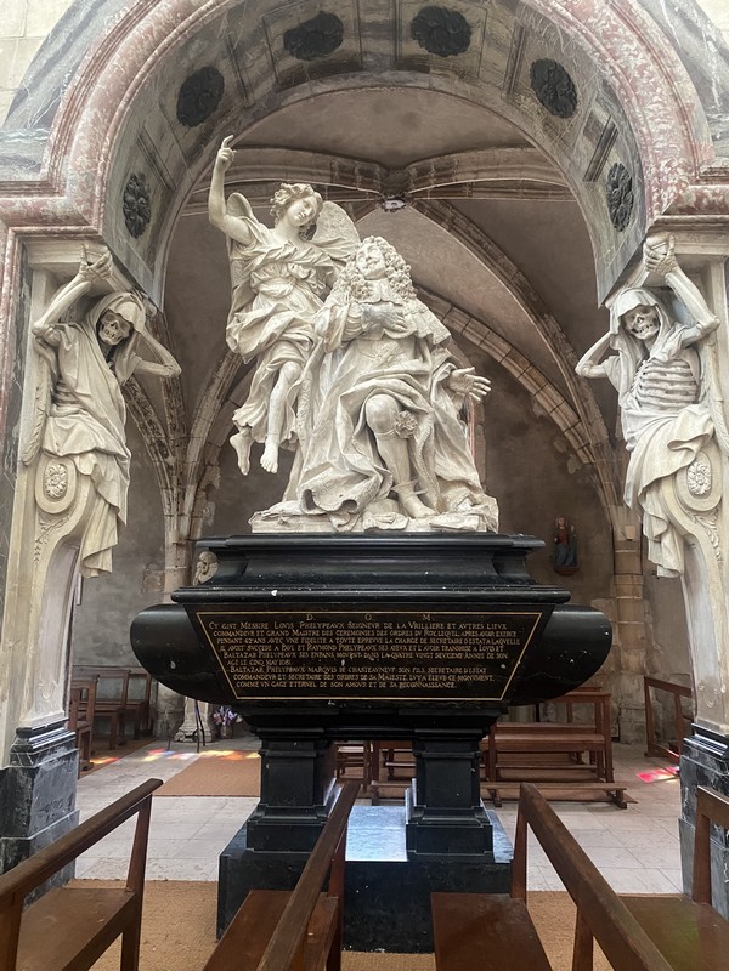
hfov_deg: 53.1
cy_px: 486
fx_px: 730
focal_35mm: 26
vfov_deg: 67.3
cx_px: 364
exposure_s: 1/32
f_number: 1.8
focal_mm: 4.25
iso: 640
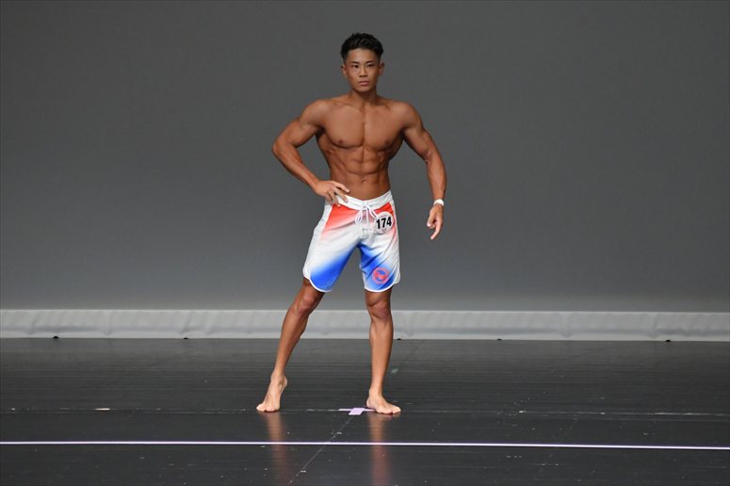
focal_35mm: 375
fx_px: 7601
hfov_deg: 5.5
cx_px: 365
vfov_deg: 3.7
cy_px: 243
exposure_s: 1/400
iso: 5000
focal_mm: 250
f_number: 5.6
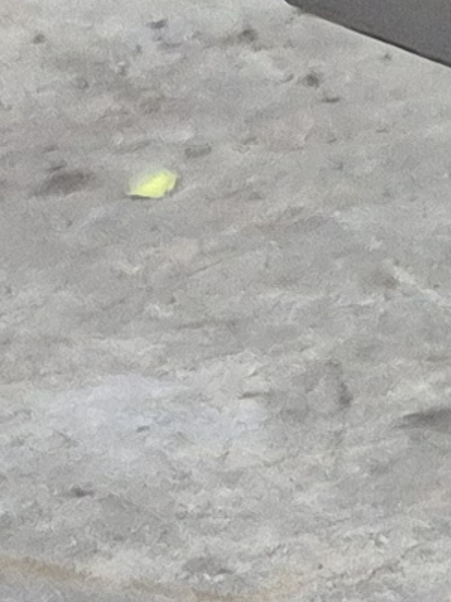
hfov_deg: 5.9
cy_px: 668
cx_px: 1488
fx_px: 3982
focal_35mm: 229
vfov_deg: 8.6
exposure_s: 1/120
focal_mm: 5.4
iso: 500
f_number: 1.8
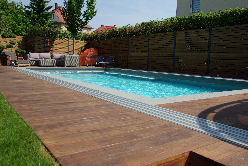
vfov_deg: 41.8
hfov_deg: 59.4
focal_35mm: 32
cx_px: 124
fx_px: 217
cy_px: 83
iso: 100
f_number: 6.7
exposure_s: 1/250
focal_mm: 21
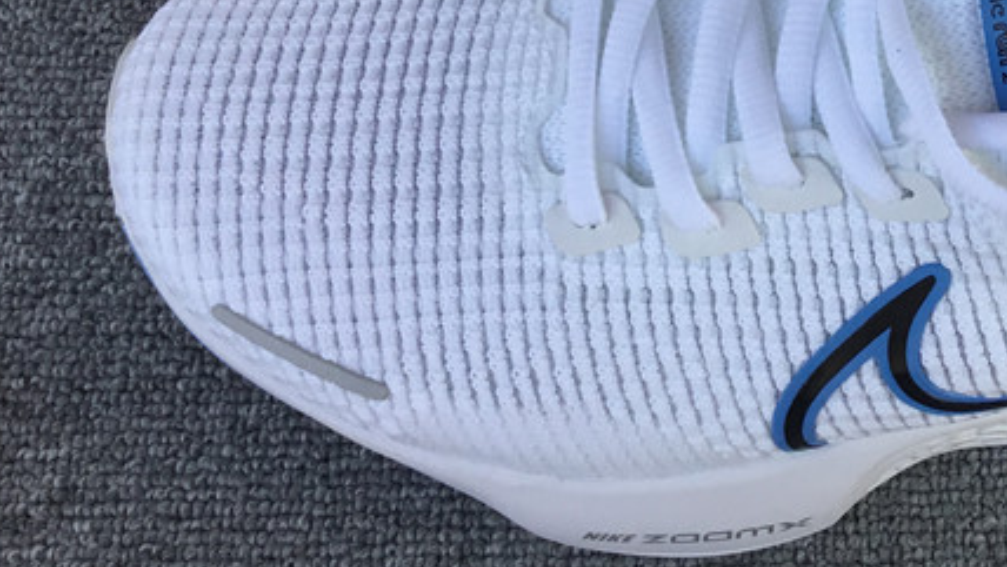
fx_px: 1896
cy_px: -154
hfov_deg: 28.5
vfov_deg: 16.2
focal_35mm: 71
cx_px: 929
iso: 25
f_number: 2.4
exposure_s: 1/326
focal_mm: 3.3
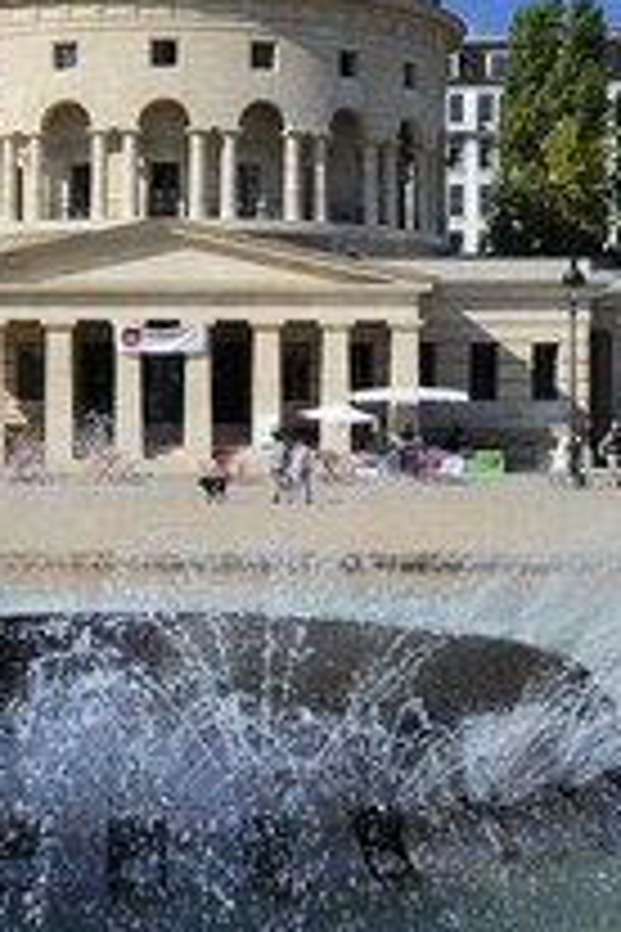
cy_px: 410
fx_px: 1889
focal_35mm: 73
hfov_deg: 18.6
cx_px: 166
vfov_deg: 27.7
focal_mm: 36
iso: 200
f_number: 13
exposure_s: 1/200
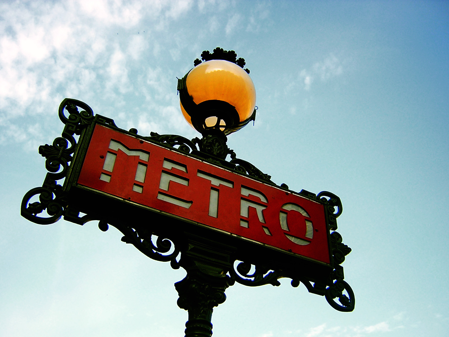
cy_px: 168
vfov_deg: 39.7
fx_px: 467
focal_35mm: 36
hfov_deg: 51.4
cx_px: 224
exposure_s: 1/416
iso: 100
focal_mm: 4.7
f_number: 2.6
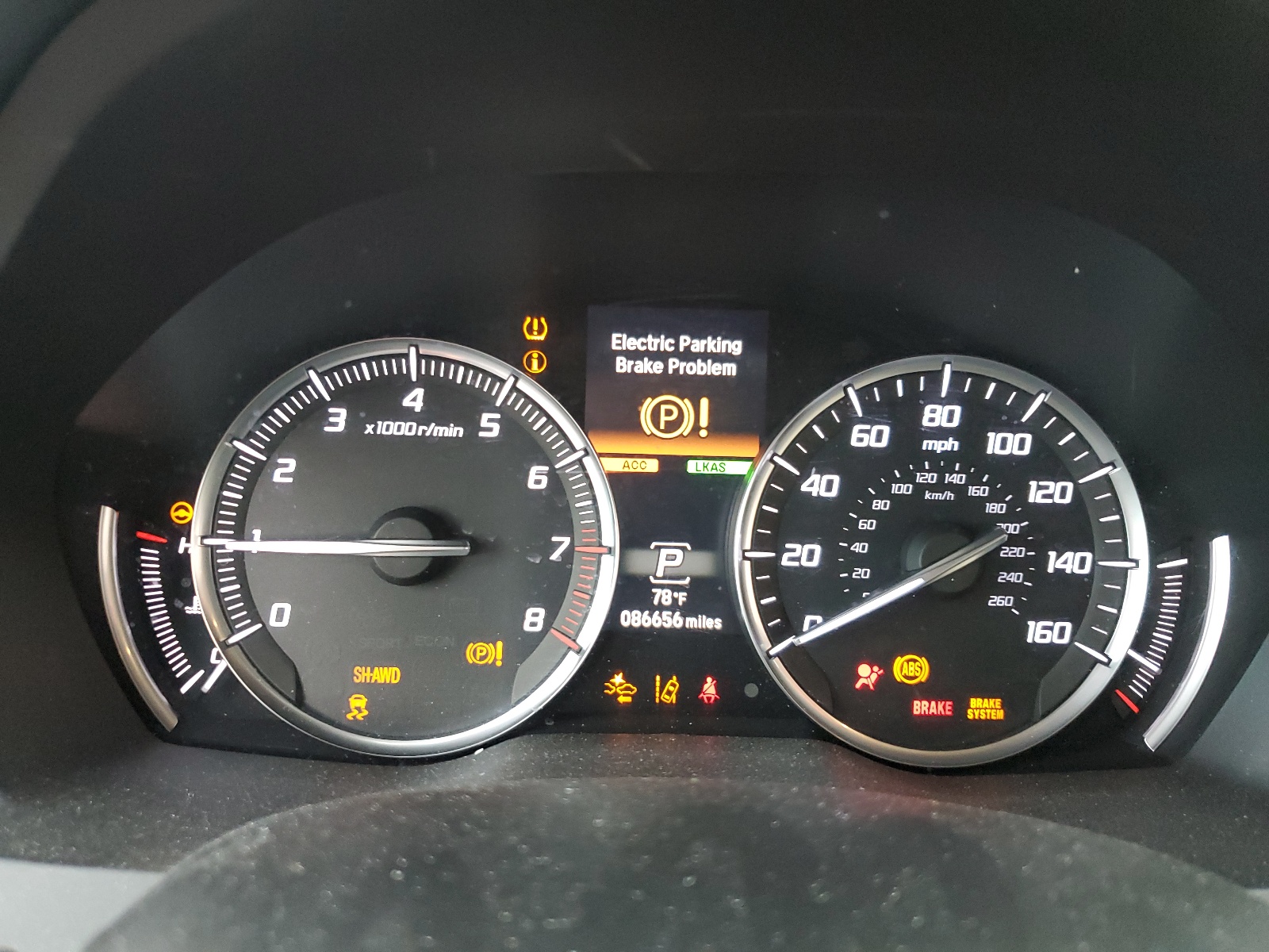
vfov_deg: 53.1
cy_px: 476
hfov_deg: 67.3
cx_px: 634
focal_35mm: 26
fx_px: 953
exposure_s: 1/60.2
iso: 326
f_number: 1.5
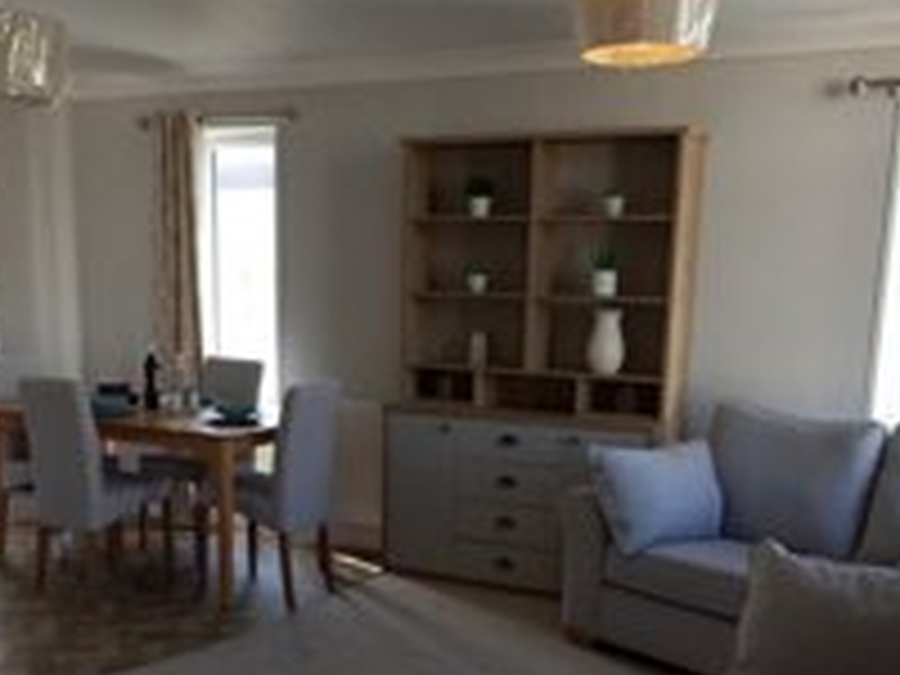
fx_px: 1170
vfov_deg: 31.6
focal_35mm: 45
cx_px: 382
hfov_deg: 42.0
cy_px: 508
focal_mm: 4.6
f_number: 2
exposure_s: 1/50
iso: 32
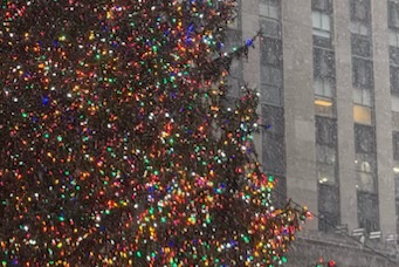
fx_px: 2596
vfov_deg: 5.9
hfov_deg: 8.8
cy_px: 69
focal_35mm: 234
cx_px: 273
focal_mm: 15.66
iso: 200
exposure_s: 1/120
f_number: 2.8
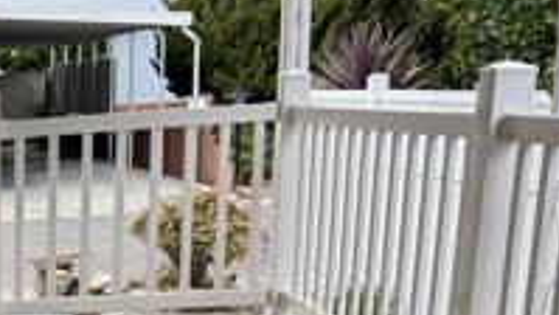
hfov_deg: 21.6
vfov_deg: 13.8
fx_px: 1245
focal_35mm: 84
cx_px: -258
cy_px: 428
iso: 80
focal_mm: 6.76
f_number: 1.78
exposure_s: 1/750
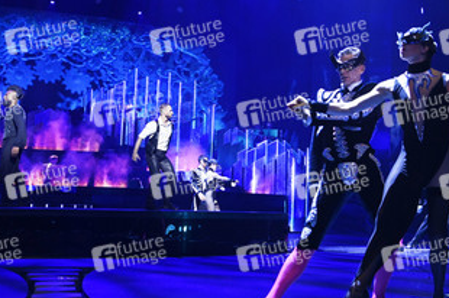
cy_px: 146
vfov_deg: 21.2
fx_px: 797
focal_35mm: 64
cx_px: 293
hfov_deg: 31.2
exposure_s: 1/160
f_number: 5
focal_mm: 44
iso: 5000
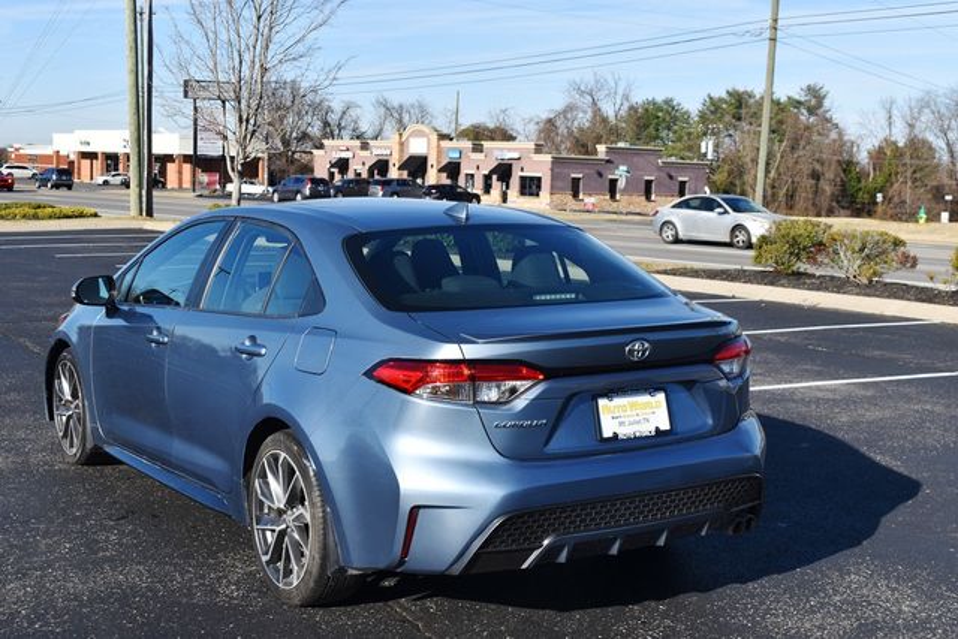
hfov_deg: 38.9
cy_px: 320
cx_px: 479
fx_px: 1357
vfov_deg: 26.5
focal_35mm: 51
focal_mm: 34
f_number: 9
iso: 100
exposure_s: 1/320
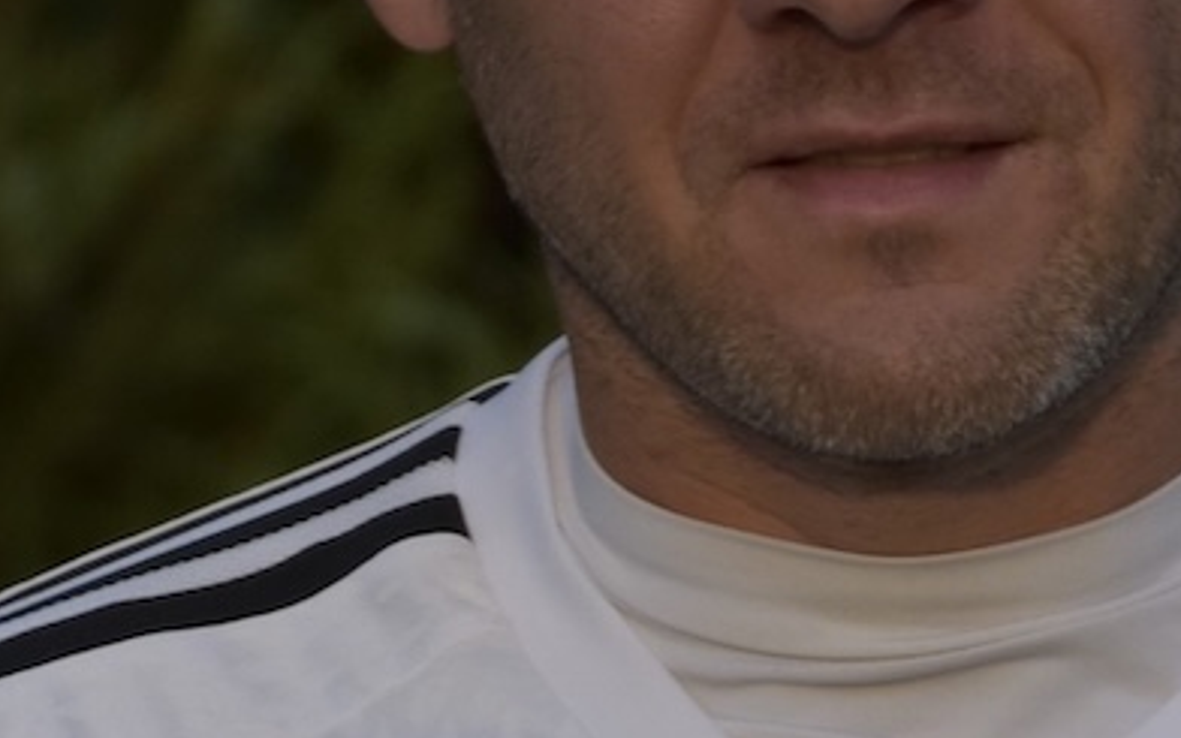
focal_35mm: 584
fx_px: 18797
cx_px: 904
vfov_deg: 2.2
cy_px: 1026
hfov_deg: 3.6
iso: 125
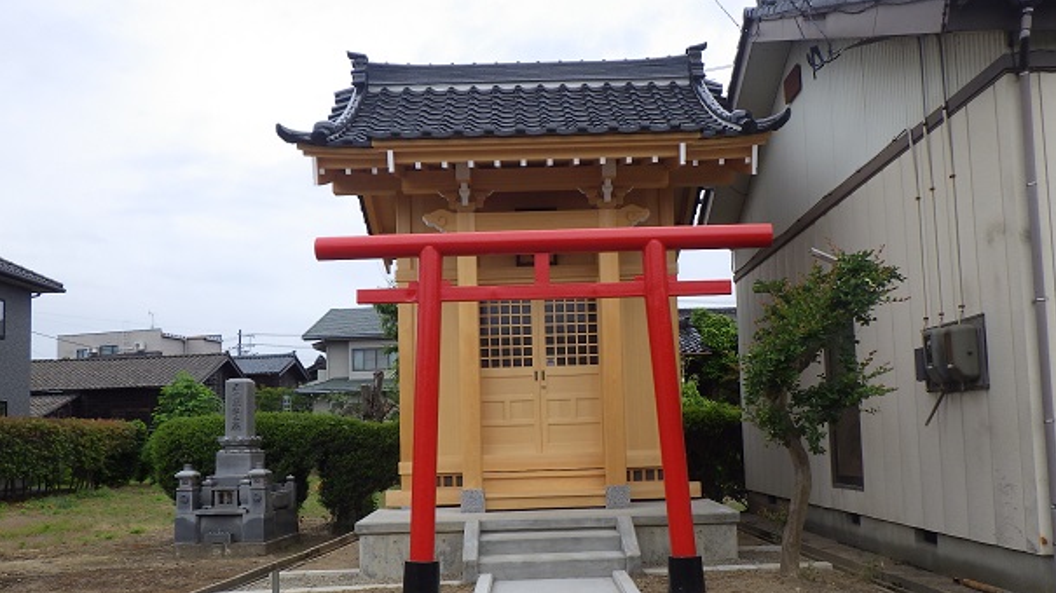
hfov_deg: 62.6
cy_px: 367
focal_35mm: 31
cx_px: 535
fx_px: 868
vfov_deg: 37.5
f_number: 4.2
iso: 125
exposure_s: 1/400
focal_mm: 5
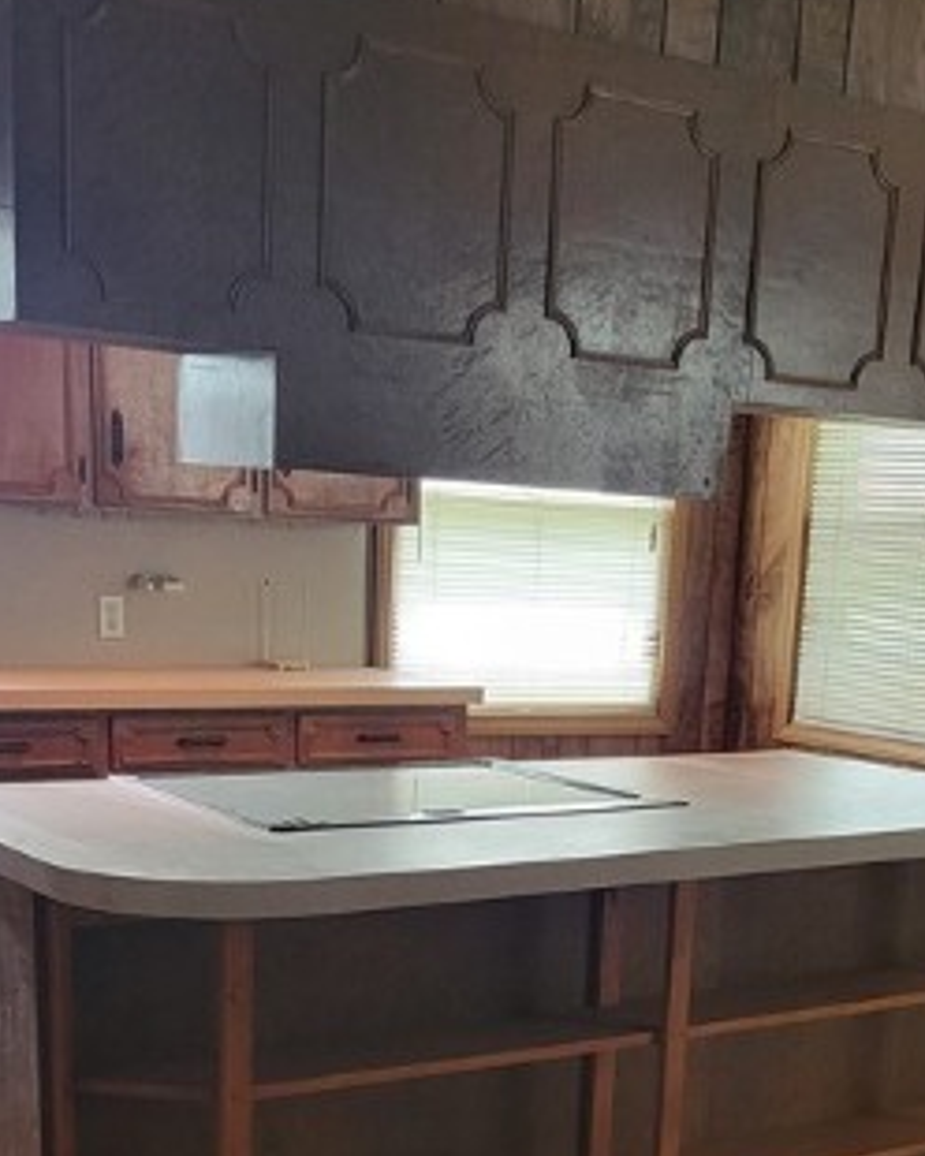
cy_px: 1078
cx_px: 559
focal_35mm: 58
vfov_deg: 30.8
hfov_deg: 26.2
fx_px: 1985
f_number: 1.8
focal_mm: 5
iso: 400
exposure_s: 1/40
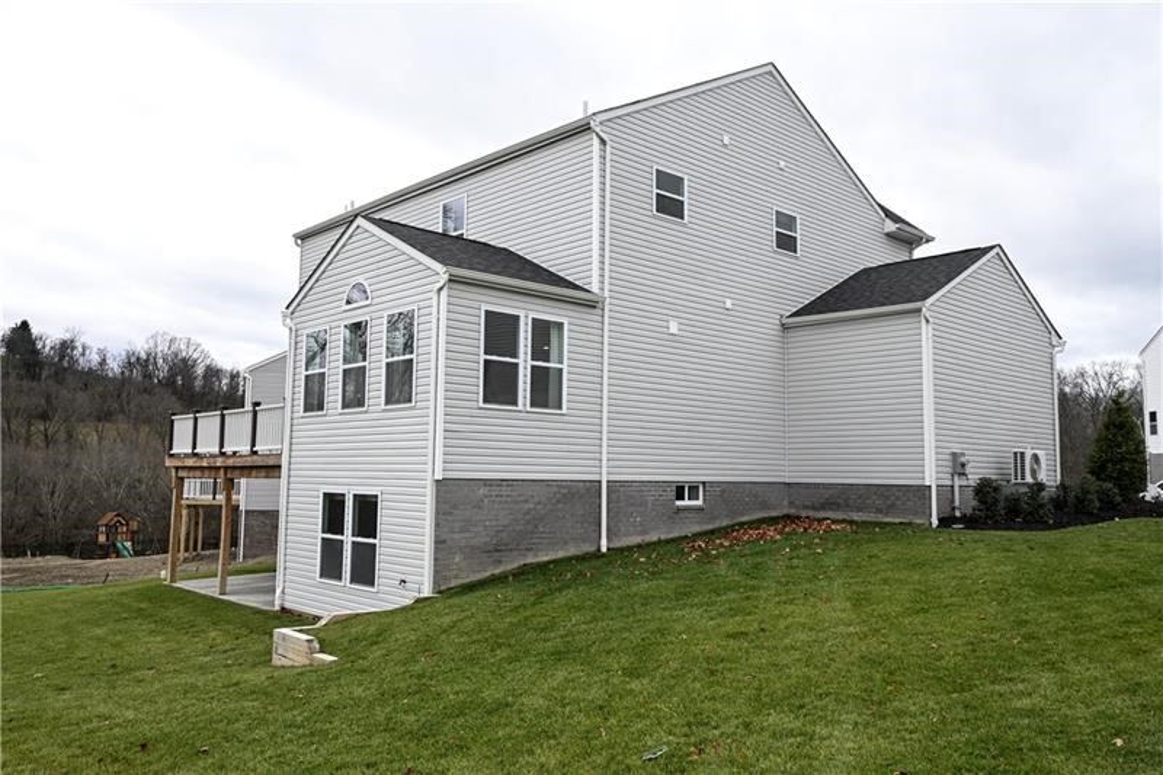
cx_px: 582
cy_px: 388
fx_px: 920
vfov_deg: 45.7
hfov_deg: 64.6
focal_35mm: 28
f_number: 6.3
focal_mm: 19
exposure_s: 1/60
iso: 100
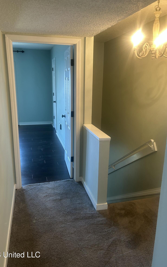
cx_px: 86
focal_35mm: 28
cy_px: 132
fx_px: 204
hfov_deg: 44.5
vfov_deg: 66.5
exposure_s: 1/60
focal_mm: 5.7
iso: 100
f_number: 1.5
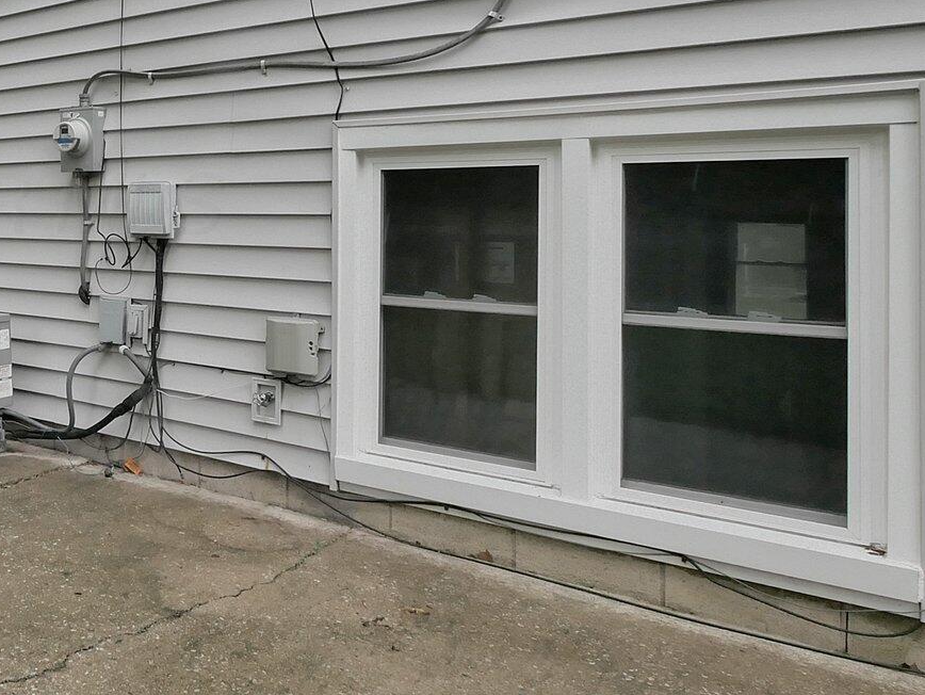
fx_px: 882
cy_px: 201
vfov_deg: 42.1
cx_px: 6
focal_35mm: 33
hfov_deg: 46.6
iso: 800
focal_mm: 7
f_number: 7.1
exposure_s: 1/800
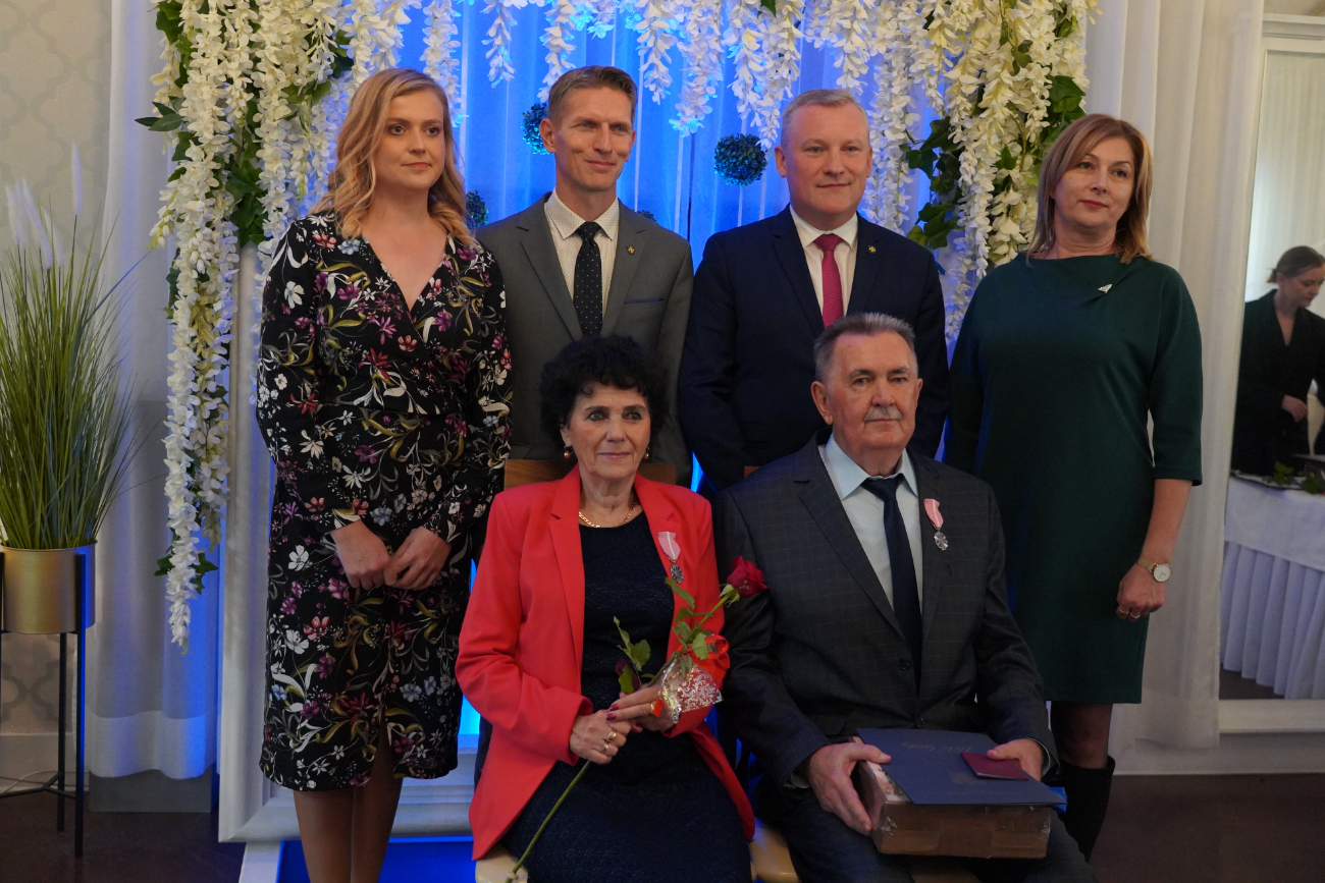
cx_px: 662
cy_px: 442
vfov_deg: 35.1
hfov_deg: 50.7
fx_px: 1399
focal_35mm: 38
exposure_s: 1/160
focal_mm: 38
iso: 10000
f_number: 4
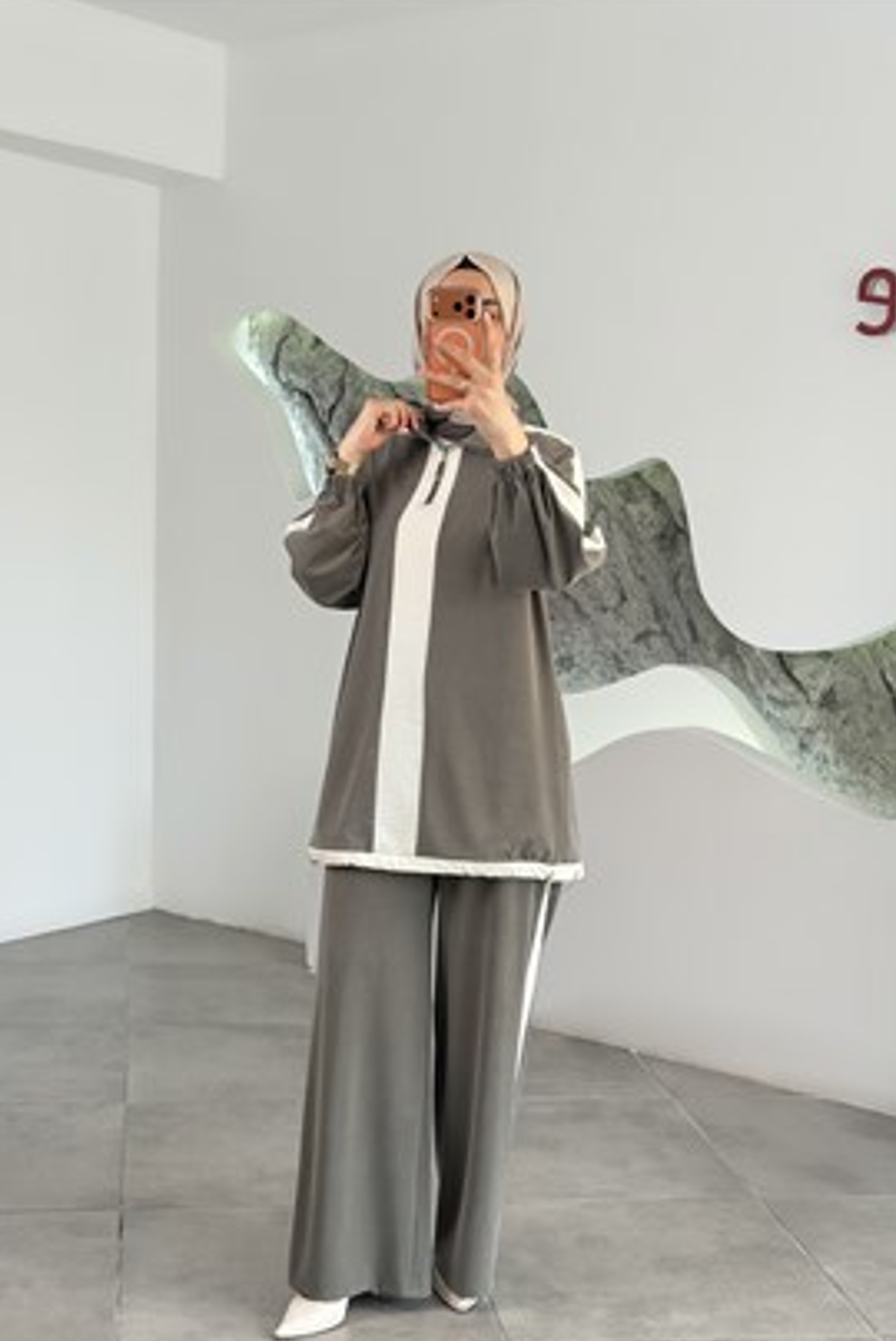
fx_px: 1901
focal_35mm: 51
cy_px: 669
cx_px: 431
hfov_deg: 26.5
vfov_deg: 38.9
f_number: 1.78
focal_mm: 6.76
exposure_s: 1/121
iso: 50
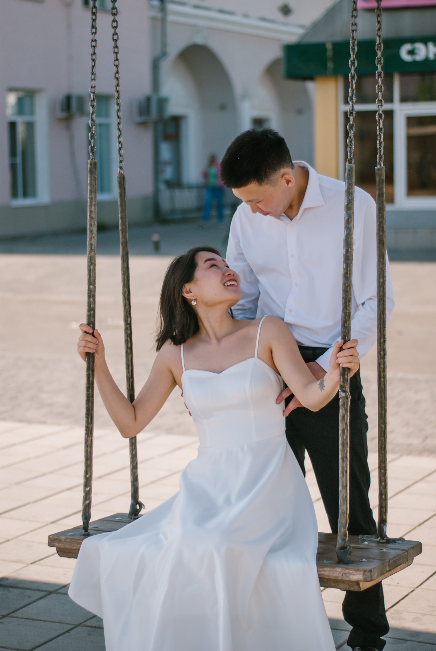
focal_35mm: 75
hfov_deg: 18.2
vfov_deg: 27.0
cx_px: 218
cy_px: 326
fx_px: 1358
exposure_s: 1/1600
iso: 100
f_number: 1.8
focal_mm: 50
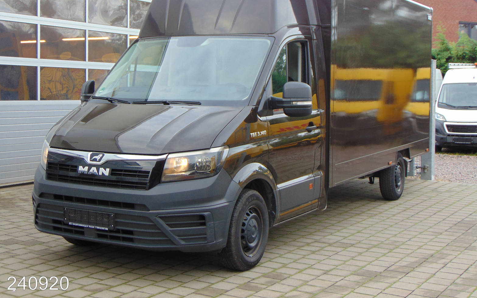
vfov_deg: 23.9
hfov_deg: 37.5
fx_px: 702
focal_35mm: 54
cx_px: 238
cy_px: 116
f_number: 3.5
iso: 80
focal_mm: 9
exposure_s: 1/160
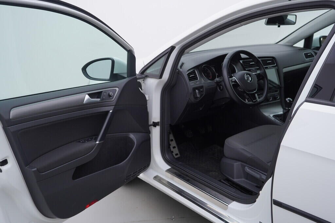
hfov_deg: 53.1
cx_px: 168
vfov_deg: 36.9
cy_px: 112
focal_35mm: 36
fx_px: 335
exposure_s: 1/80
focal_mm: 24
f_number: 4
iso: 125
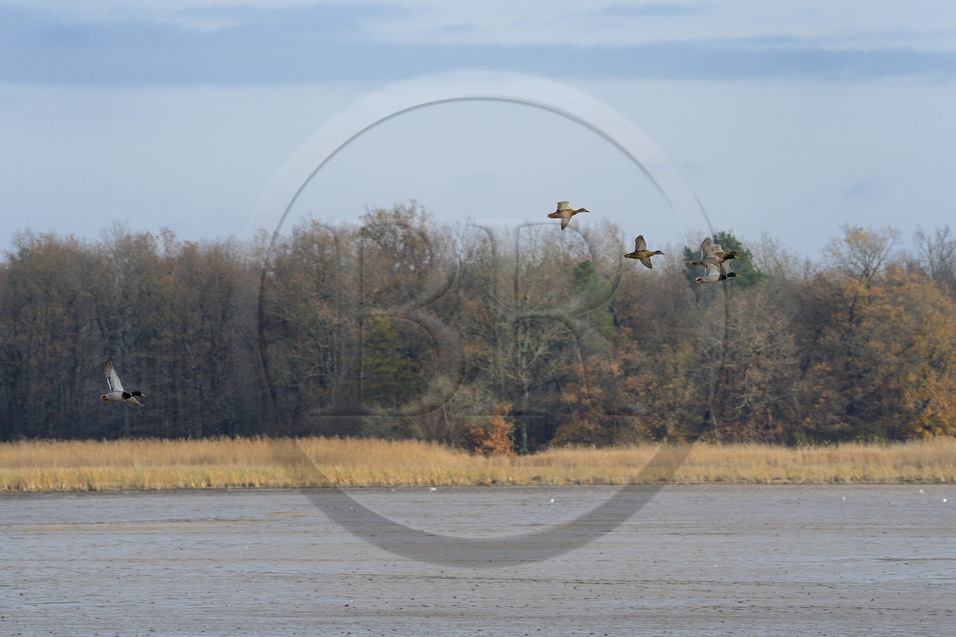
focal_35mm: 200
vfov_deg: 6.9
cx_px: 478
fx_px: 5310
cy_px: 318
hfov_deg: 10.3
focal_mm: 200
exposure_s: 1/400
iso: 400
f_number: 9
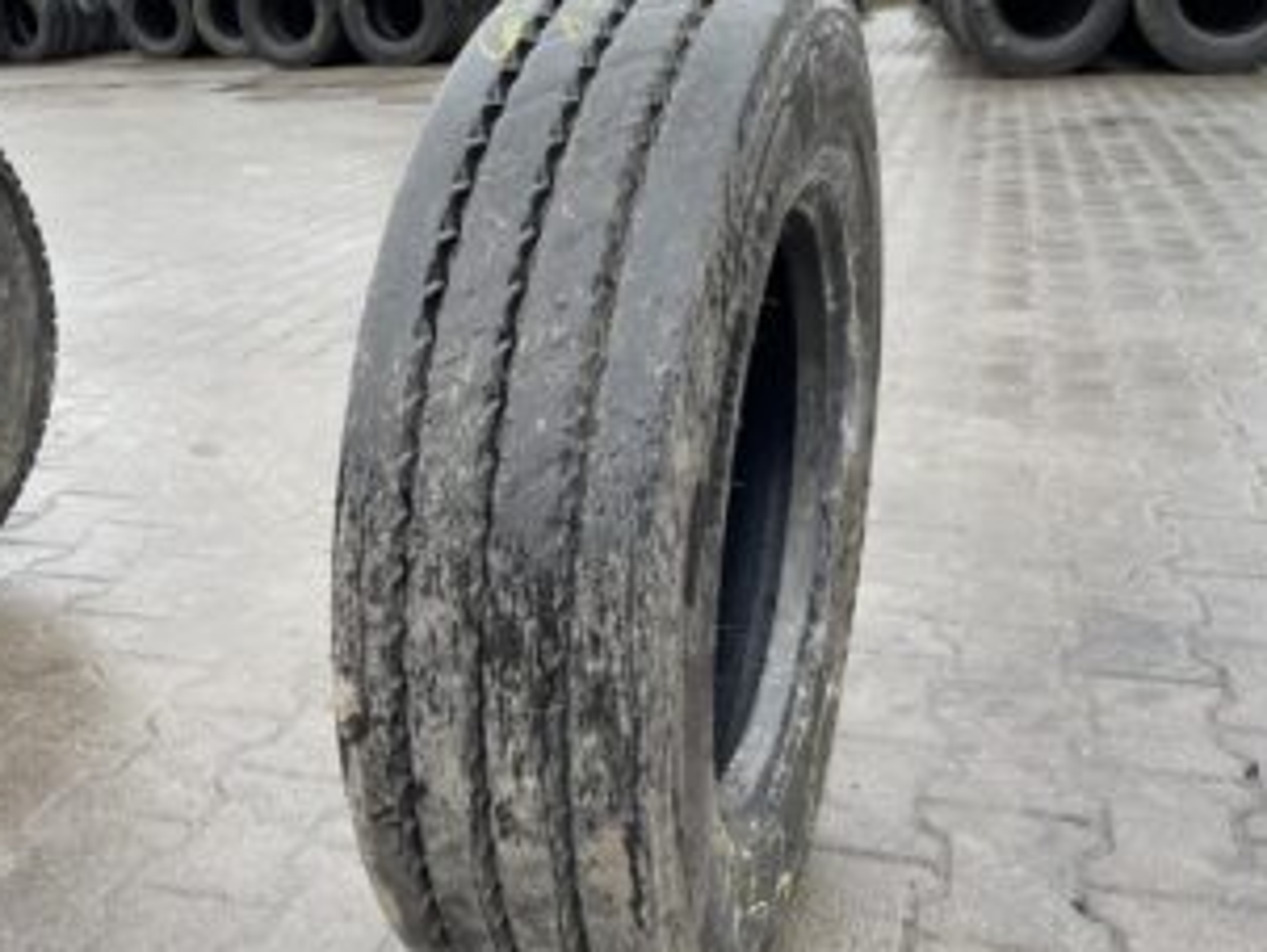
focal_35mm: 37
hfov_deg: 49.9
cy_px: 526
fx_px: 1355
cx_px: 541
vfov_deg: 38.7
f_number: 1.6
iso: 64
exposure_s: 1/121
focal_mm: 4.2
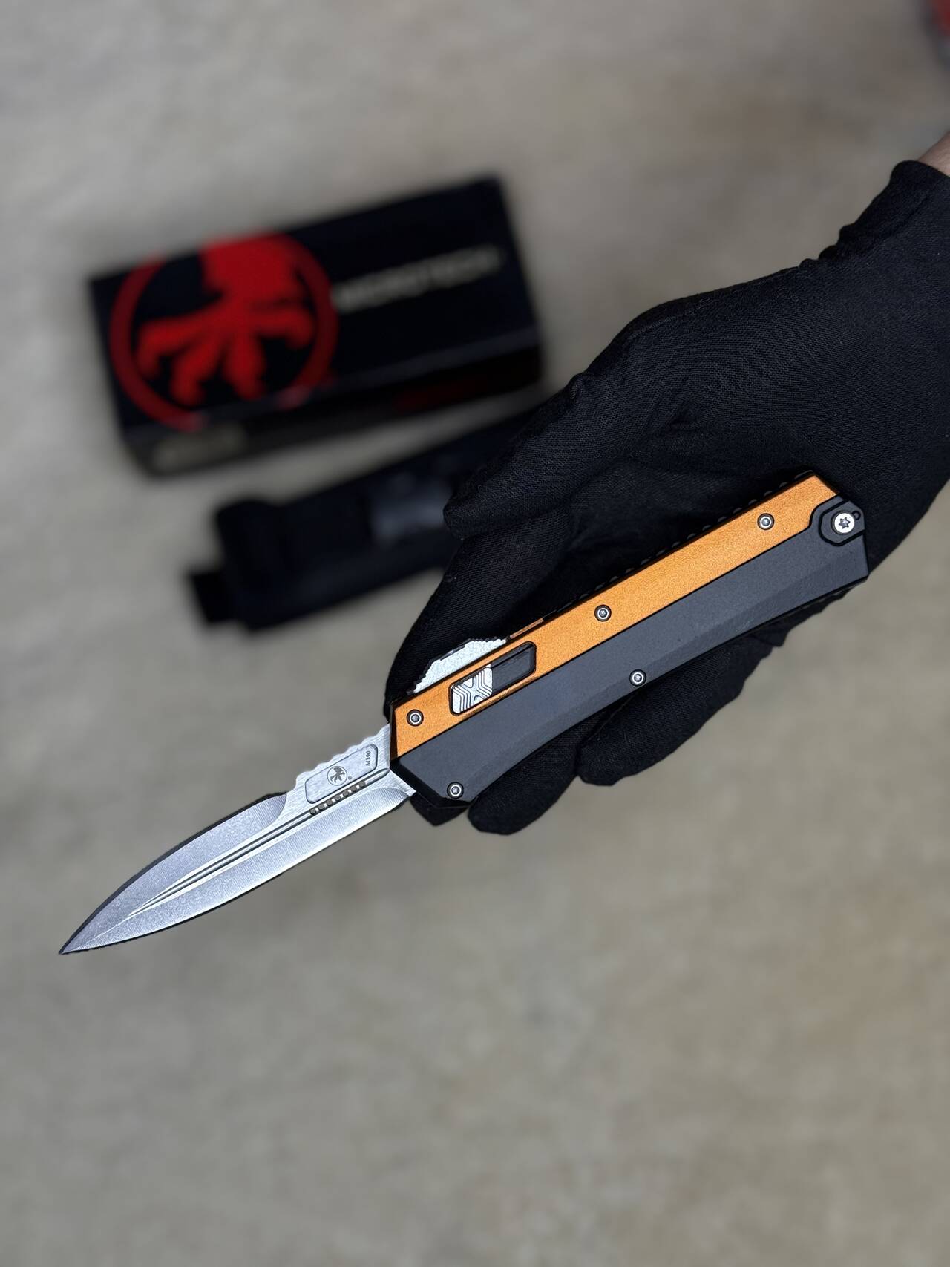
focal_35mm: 48
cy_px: 634
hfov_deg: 30.3
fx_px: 1757
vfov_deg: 39.7
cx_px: 475
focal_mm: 6.76
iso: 50
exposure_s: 1/204
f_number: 1.78
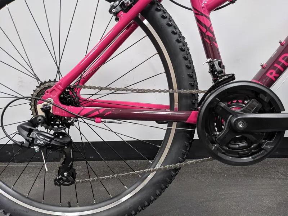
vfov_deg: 51.4
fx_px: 225
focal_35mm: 27
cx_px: 144
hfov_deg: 65.3
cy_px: 108
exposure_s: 1/24
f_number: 1.73
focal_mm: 4.38
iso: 120
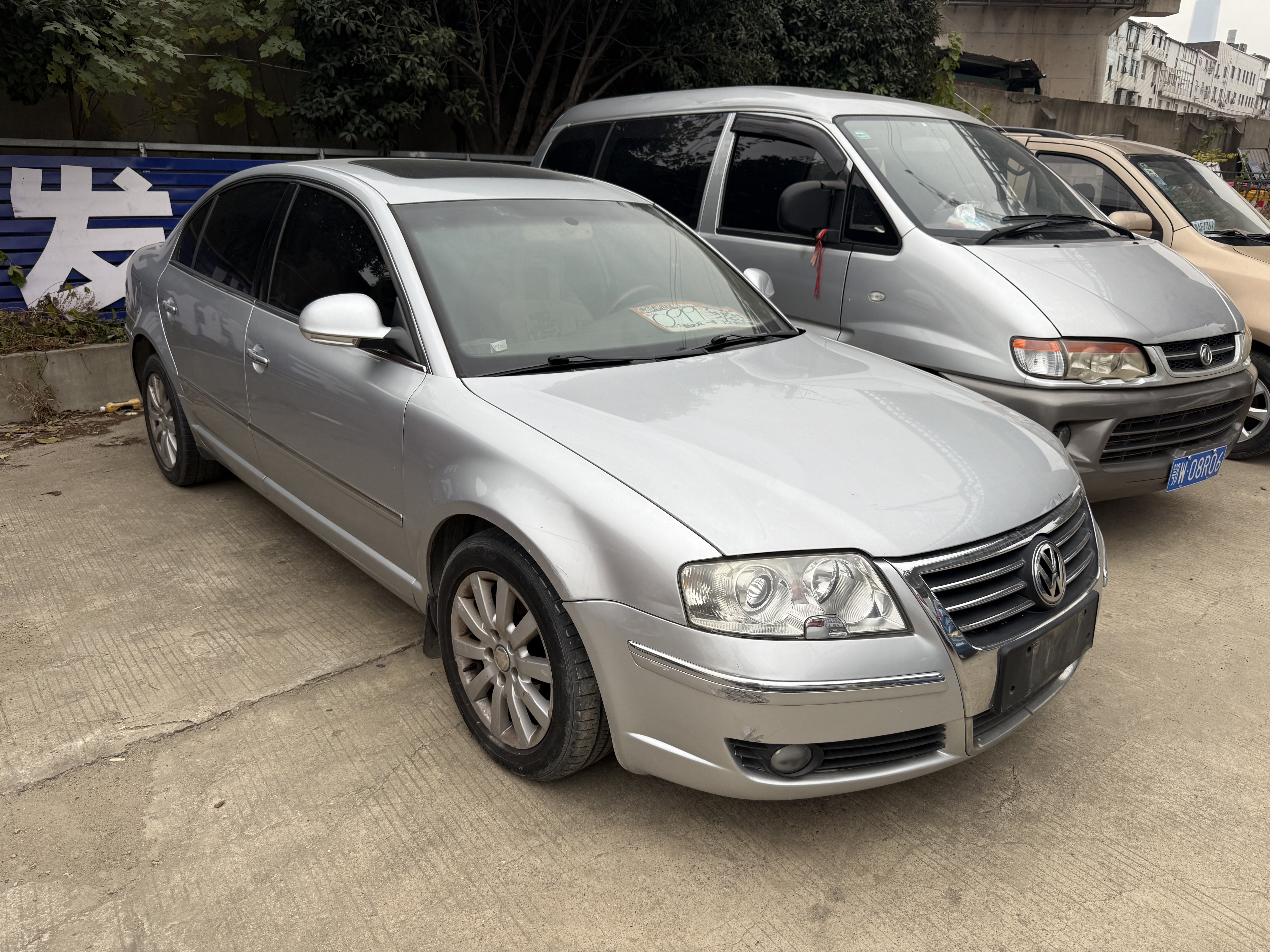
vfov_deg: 56.8
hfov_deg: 71.6
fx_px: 881
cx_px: 635
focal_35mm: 24
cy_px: 476
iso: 80
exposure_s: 1/715
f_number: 1.78
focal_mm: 6.76
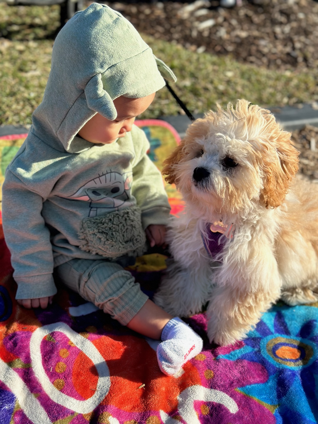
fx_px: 588
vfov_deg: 39.7
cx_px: 159
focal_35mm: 48
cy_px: 212
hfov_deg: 30.3
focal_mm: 6.86
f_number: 1.78
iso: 100
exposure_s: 1/3257
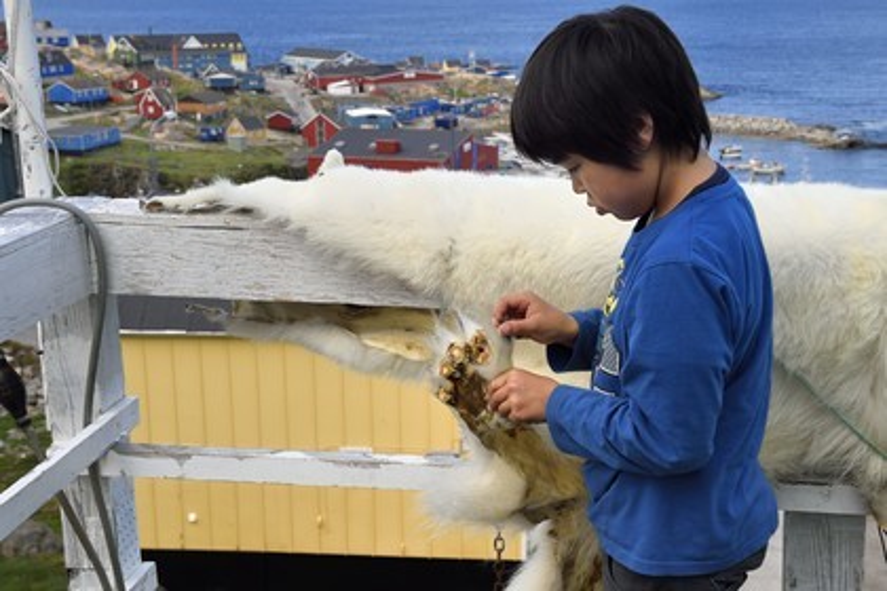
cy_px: 296
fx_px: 1232
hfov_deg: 39.6
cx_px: 444
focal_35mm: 50
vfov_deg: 27.0
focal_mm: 50
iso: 200
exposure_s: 1/125
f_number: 13
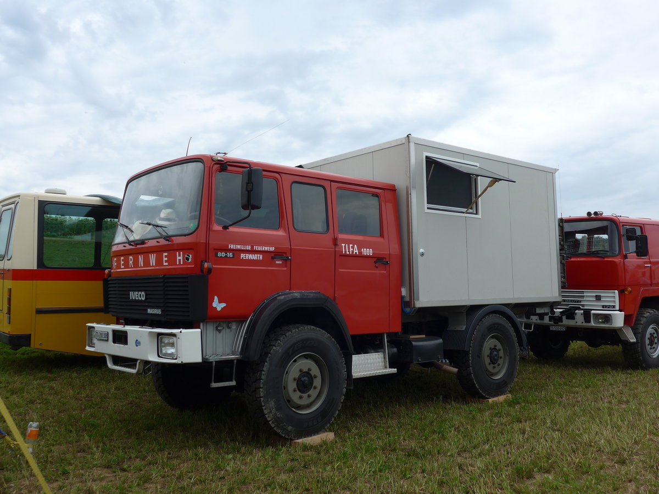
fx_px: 647
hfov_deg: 54.0
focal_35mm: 34
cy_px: 247
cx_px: 330
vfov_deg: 41.8
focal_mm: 7
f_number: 2.8
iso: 80
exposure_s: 1/500
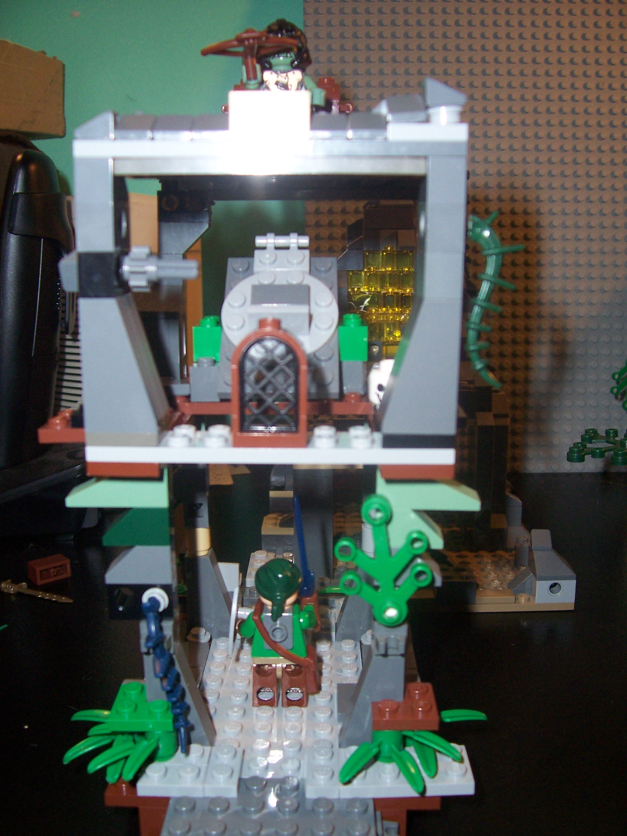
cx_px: 314
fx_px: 821
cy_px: 418
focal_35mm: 34
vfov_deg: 54.0
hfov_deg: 41.8
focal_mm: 5.6
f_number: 2.7
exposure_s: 1/60
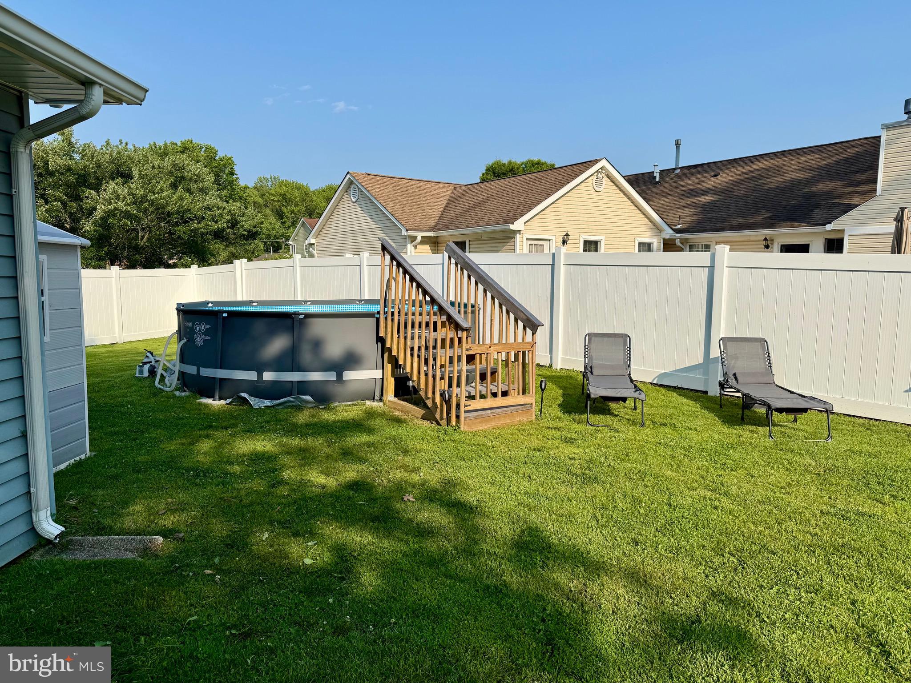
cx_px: 456
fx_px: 632
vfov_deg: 56.8
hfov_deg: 71.6
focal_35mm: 24
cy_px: 342
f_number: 1.78
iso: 80
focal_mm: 6.76
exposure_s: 1/5319
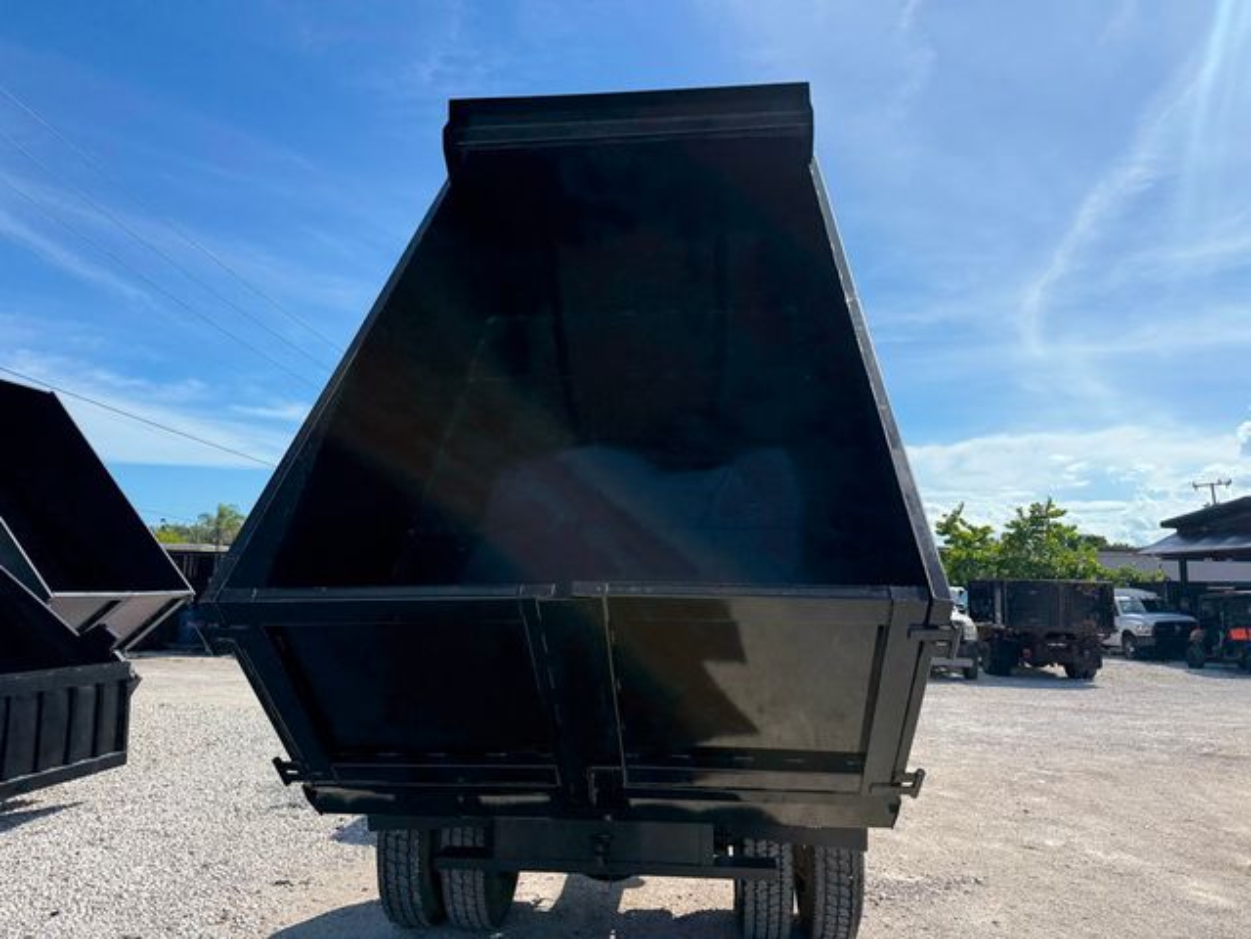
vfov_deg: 56.8
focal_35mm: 24
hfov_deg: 71.6
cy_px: 470
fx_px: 867
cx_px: 626
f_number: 1.78
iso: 80
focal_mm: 6.76
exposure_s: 1/5319
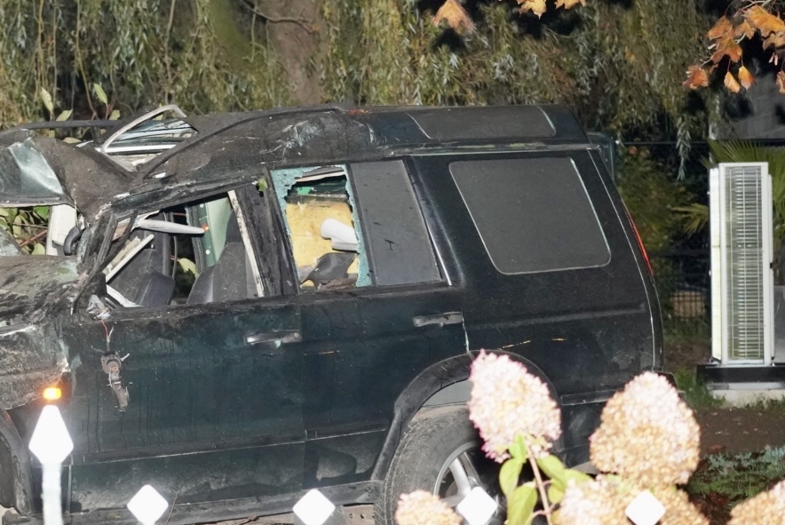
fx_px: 2793
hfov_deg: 15.9
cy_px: 245
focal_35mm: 128
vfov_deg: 10.7
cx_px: 125
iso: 12800
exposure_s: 1/60
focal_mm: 70
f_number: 4.5
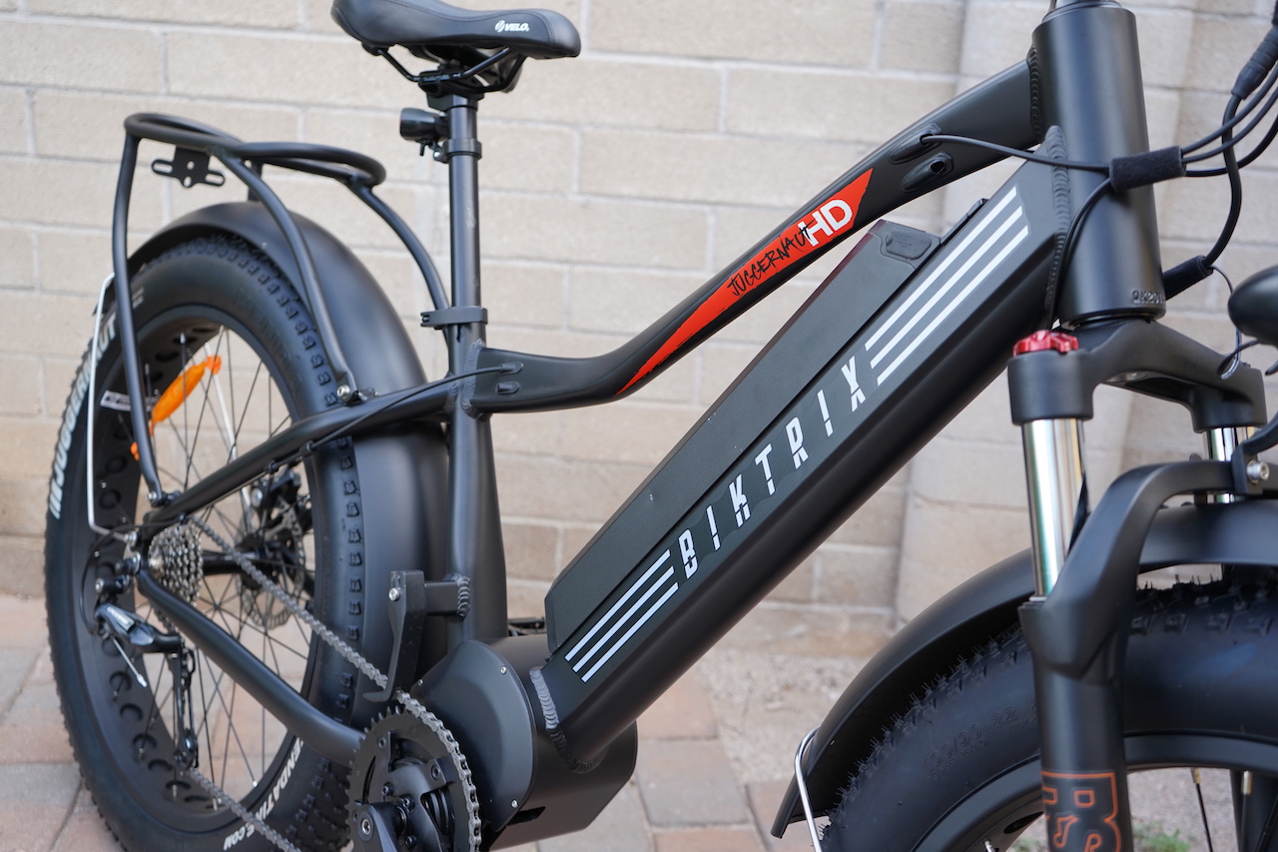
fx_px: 1313
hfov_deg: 51.9
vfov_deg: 35.9
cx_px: 639
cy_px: 426
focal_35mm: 37
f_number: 4
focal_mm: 37
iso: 250
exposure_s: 1/160
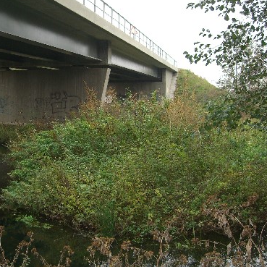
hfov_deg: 31.8
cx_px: 79
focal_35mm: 53
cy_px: 120
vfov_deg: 32.2
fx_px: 463
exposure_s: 1/60
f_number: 2.8
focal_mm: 7.9
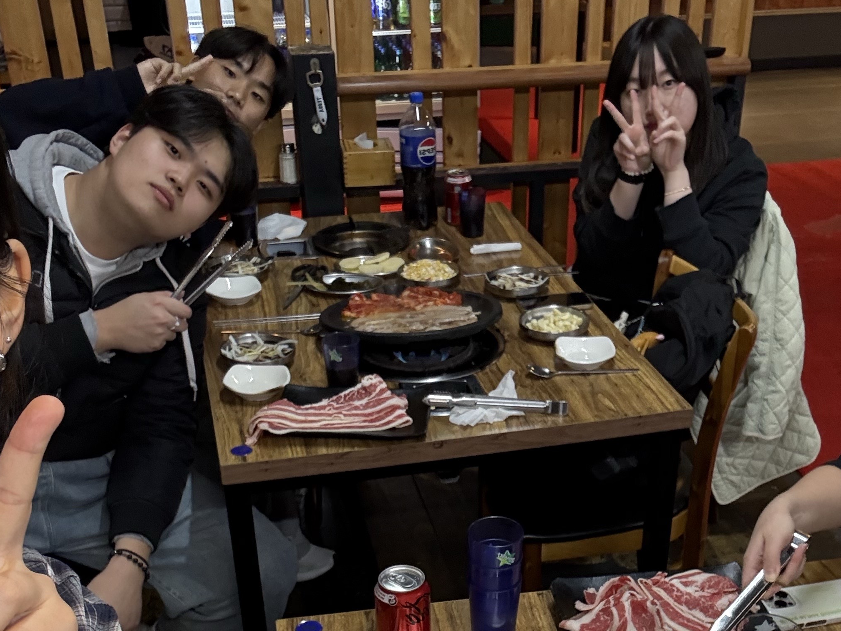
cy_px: 528
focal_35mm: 46
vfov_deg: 30.5
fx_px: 1118
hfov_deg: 41.2
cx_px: 472
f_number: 1.9
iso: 160
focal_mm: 2.69
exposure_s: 1/60
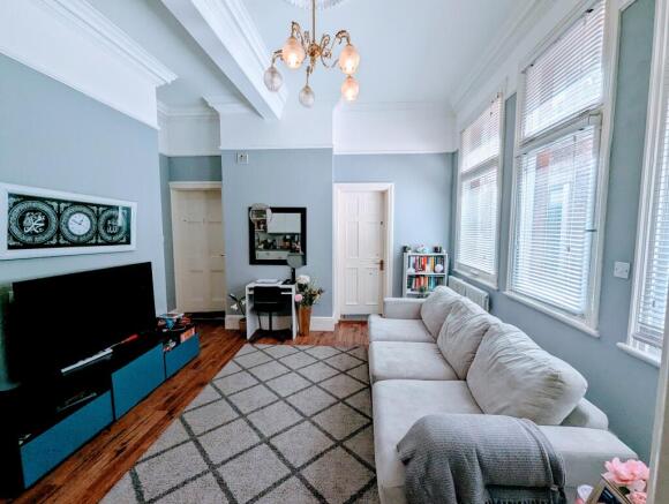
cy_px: 252
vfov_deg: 90.1
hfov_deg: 106.1
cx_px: 334
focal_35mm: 13
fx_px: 252
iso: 42
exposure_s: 1/351
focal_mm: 1.95
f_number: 2.2
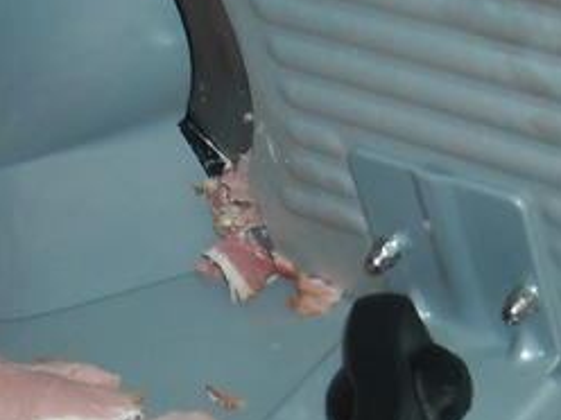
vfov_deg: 11.4
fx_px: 2058
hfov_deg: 15.5
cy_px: 545
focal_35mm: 127
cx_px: 253
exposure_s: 1/60
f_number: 2.8
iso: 200
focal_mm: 5.7
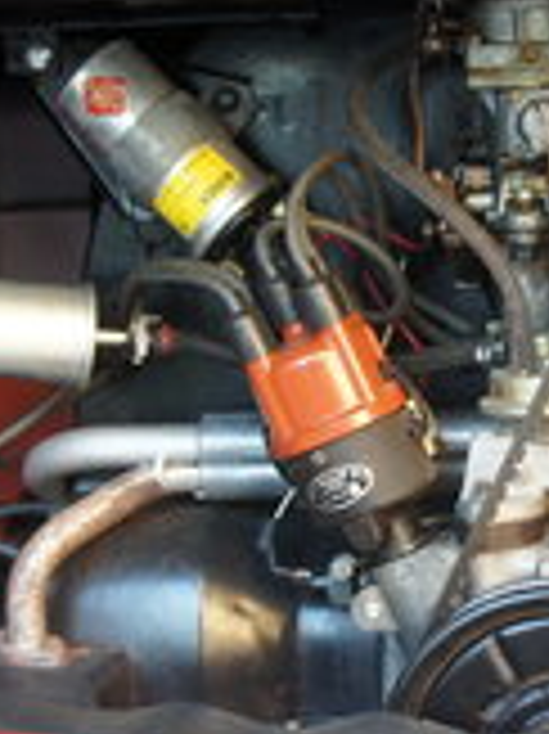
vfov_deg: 25.0
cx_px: 486
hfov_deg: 18.6
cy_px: 437
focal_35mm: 78
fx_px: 1652
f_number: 4
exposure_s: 1/40
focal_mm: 22
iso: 640
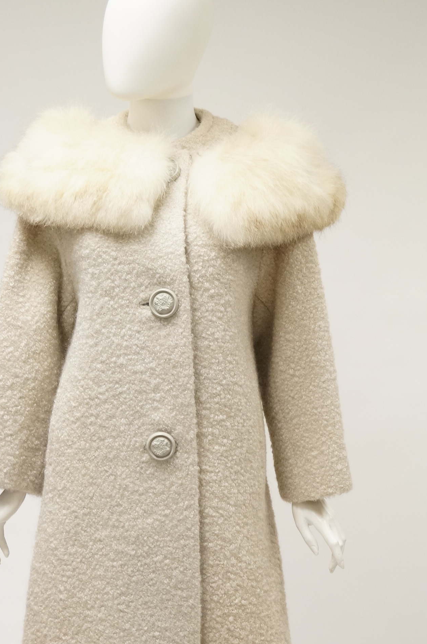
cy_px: 398
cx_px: 164
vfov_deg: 29.7
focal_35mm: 68
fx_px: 1208
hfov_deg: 20.0
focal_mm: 35
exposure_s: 1/60
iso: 1250
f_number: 5
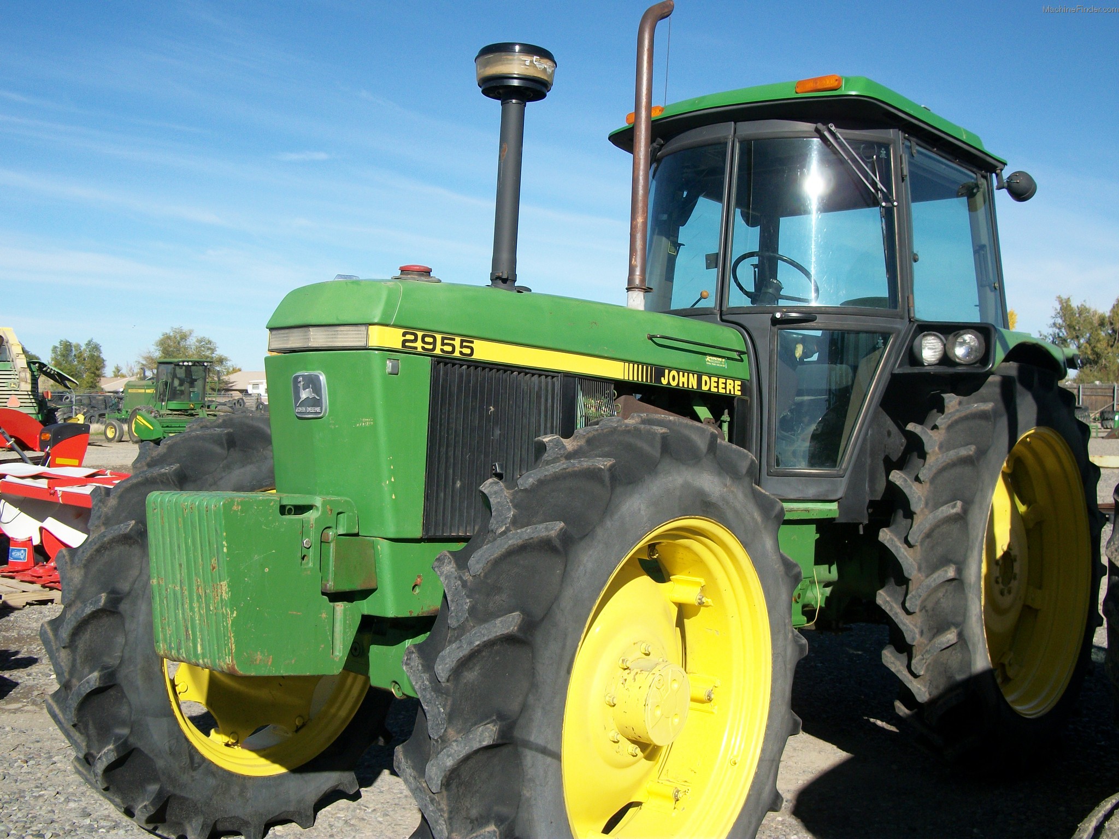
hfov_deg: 46.8
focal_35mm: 40
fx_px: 1293
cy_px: 420
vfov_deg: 36.0
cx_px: 560
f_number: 9.9
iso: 80
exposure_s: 1/160
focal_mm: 7.1
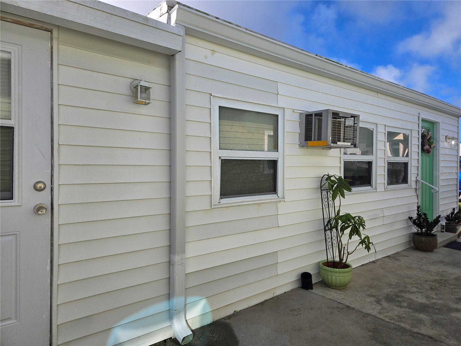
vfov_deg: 58.9
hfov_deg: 73.9
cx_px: 230
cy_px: 173
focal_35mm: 23
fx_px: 306
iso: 25
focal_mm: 5.4
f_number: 1.8
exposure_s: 1/1709
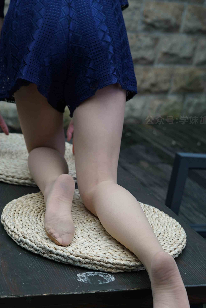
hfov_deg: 19.2
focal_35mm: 71
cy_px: 192
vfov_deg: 28.3
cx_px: 93
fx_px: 609
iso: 640
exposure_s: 1/60
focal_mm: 50
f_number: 4
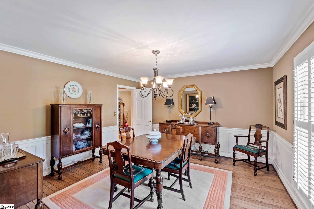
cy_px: 104
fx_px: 140
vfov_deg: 73.7
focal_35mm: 16
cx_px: 157
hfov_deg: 96.7
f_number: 8
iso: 250
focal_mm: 16
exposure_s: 1.6
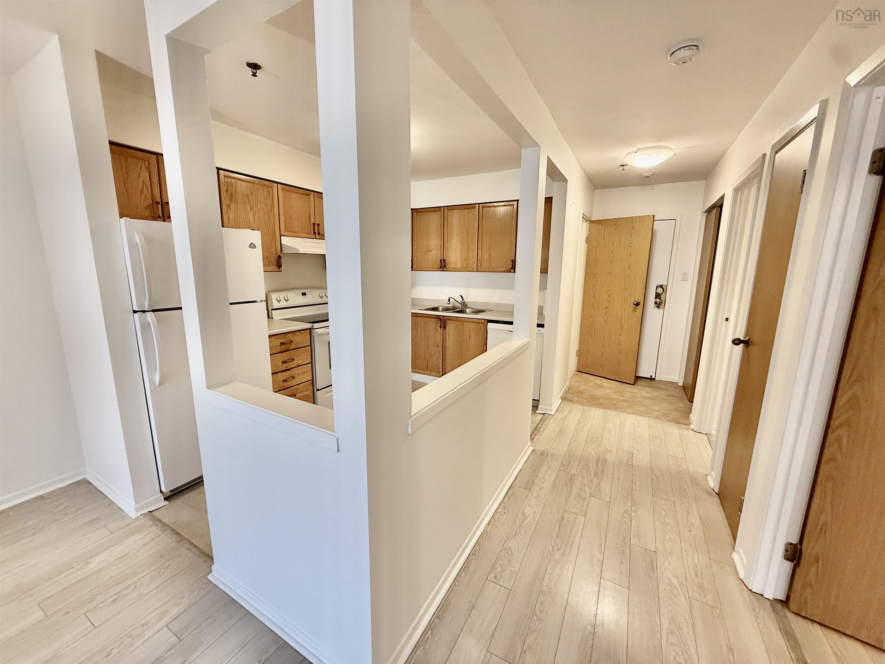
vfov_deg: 85.7
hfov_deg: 102.1
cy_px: 332
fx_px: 358
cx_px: 442
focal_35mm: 14
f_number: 2.2
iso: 250
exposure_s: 1/60
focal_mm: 2.22
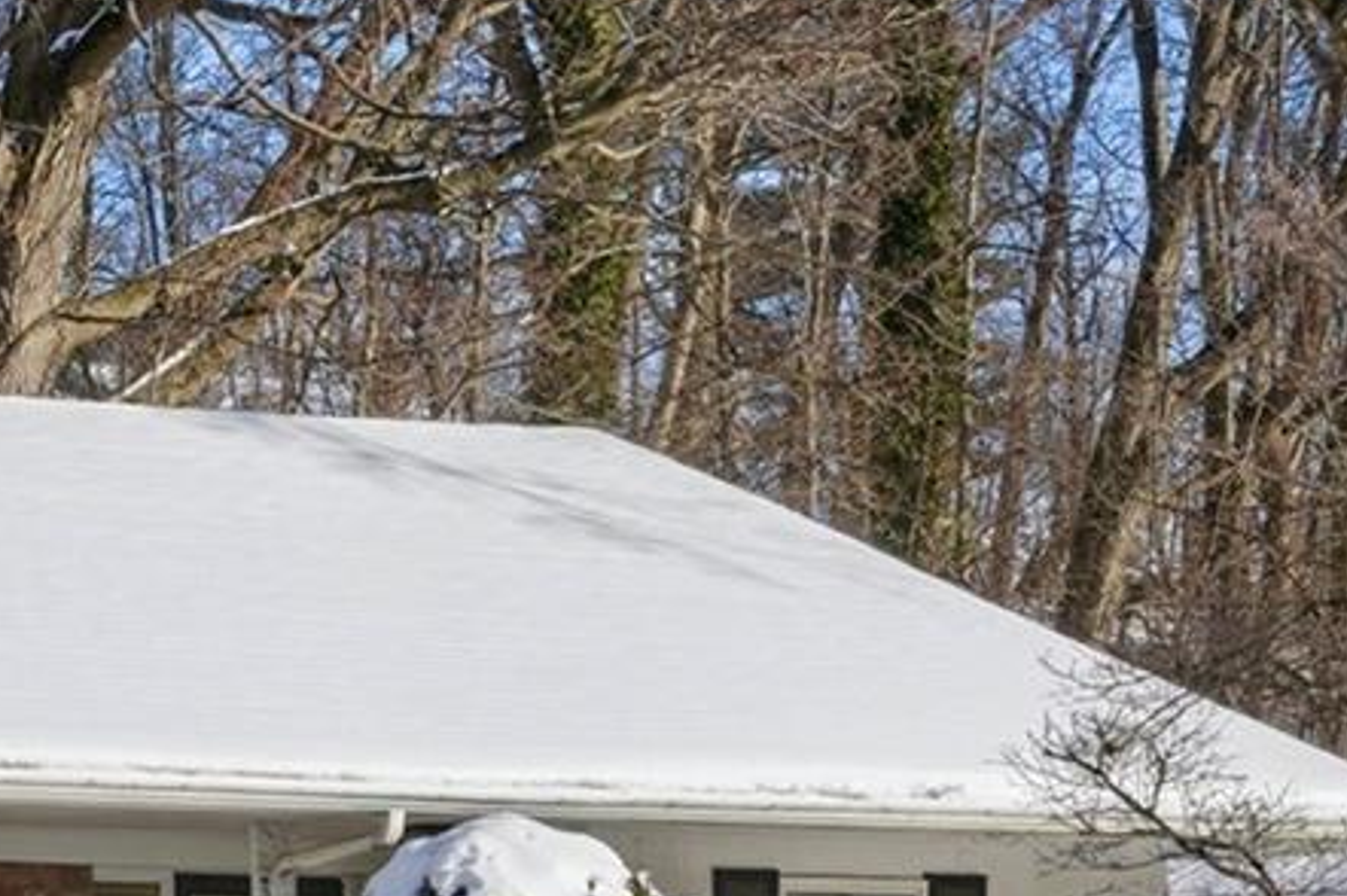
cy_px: 766
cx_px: -1219
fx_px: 5720
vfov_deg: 8.9
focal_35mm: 153
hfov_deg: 12.1
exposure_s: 1/3200
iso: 250
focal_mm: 33
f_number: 9
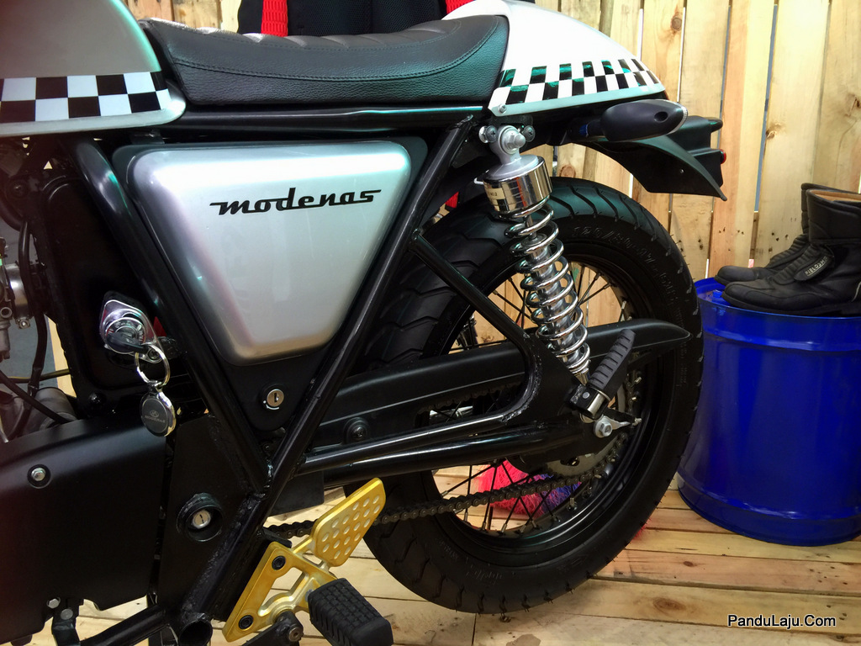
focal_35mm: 29
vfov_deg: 48.2
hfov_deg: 61.7
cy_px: 323
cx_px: 430
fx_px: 721
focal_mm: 4.15
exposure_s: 1/17
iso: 50
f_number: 2.2
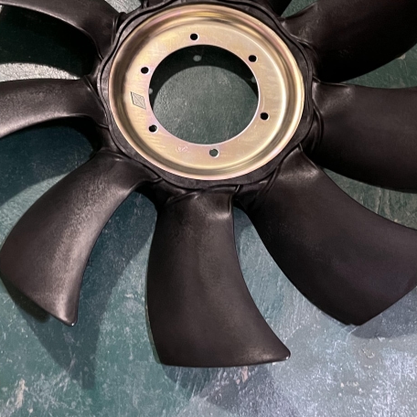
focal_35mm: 50
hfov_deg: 33.7
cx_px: 138
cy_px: 115
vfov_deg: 33.5
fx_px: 681
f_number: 1.5
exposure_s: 1/36
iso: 640
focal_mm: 5.7
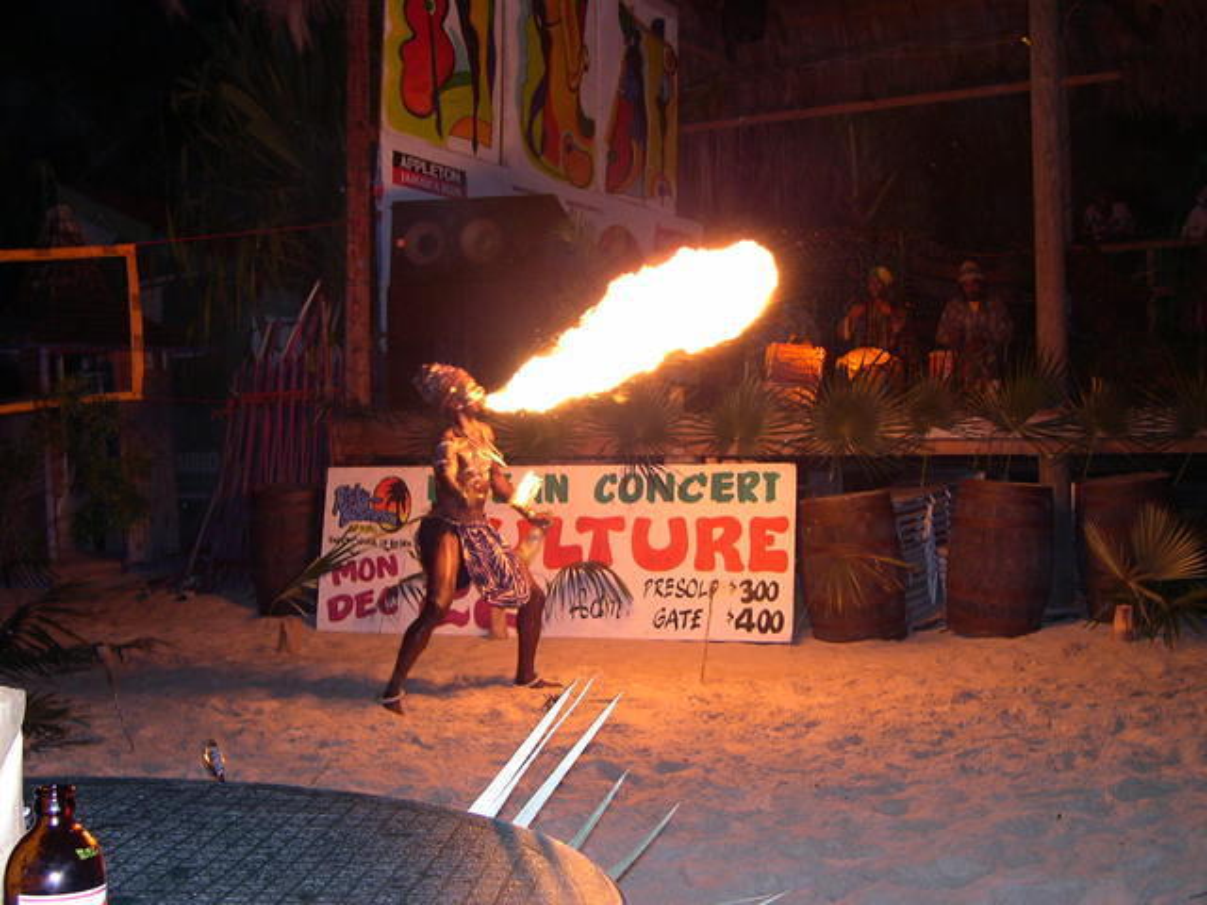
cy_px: 452
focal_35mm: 38
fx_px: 1325
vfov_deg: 37.7
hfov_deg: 49.0
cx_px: 604
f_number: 2.8
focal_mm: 8
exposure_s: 1/60
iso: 198
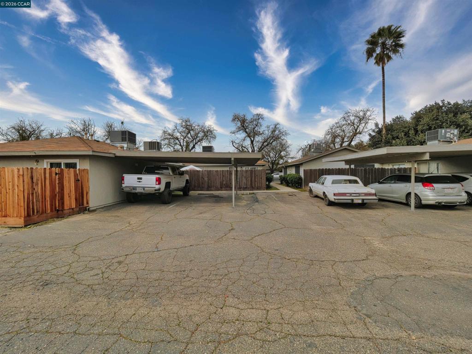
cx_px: 236
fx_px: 191
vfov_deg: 85.7
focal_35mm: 14
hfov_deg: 102.1
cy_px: 177
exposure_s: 1/400
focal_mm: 7
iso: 125
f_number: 6.3
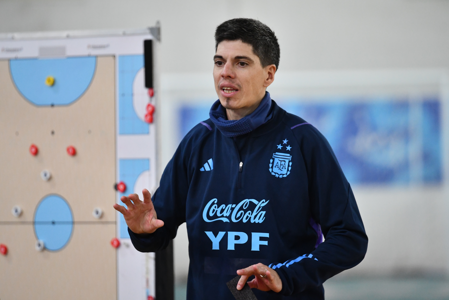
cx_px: 226
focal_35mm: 302
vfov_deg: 4.6
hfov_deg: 6.8
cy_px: 149
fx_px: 3766
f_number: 2.8
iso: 2000
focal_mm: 200
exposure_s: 1/640
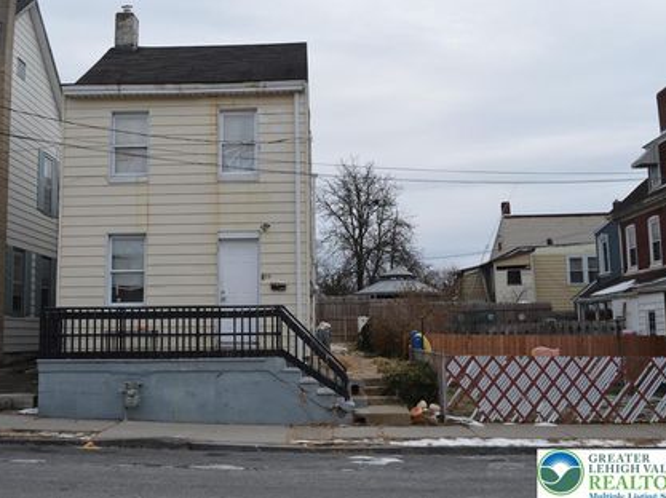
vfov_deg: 37.7
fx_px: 730
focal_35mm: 38
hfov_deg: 48.9
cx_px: 297
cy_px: 237
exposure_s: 1/250
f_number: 8
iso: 160
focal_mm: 22
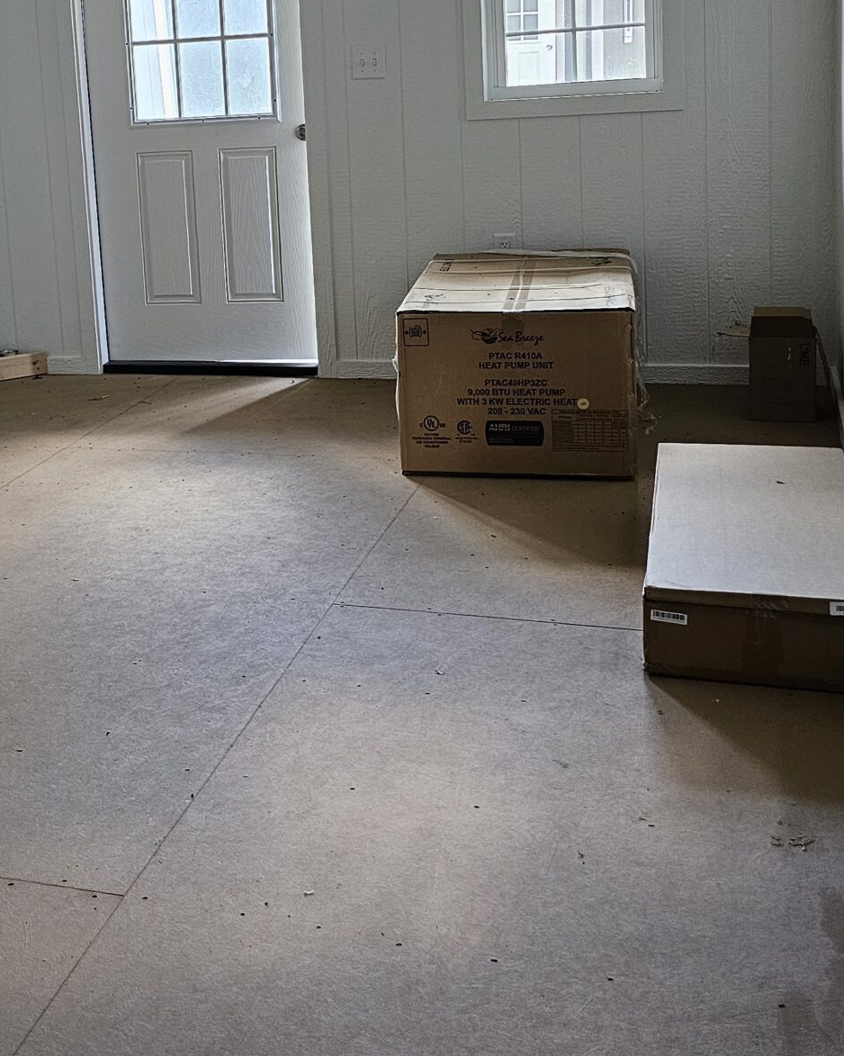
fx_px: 1530
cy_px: 293
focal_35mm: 49
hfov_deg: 30.1
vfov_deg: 37.3
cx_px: 171
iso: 400
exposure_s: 1/120
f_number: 1.7
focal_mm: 6.3
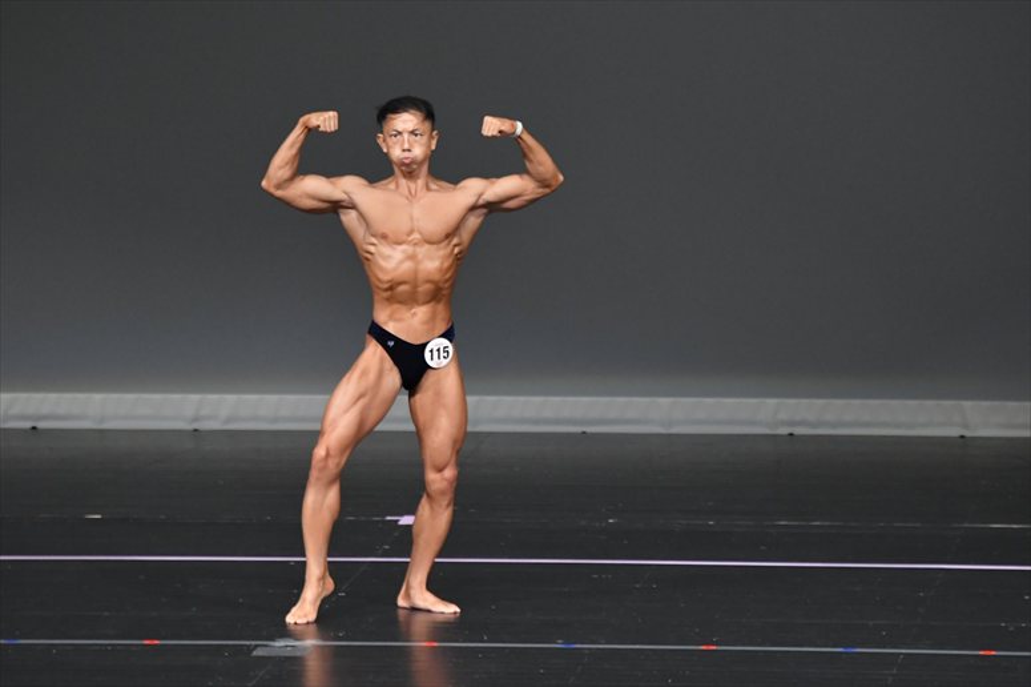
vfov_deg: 4.4
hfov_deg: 6.5
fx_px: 9017
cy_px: 344
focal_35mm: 315
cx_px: 516
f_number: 5.6
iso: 4000
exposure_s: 1/400
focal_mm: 210
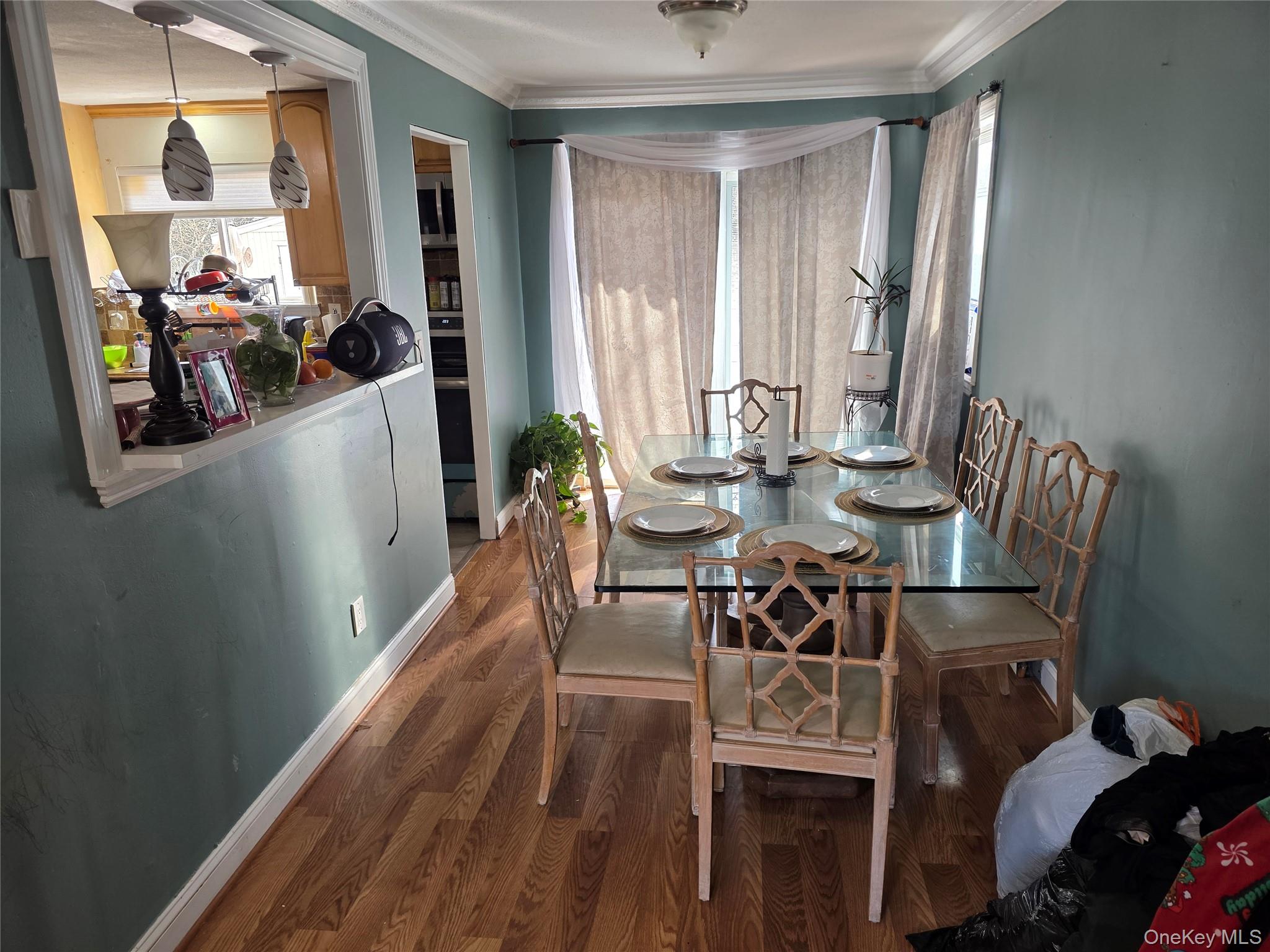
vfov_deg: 58.9
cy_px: 476
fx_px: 844
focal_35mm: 23
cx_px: 635
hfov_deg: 73.9
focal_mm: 6.3
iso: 125
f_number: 1.7
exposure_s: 1/120
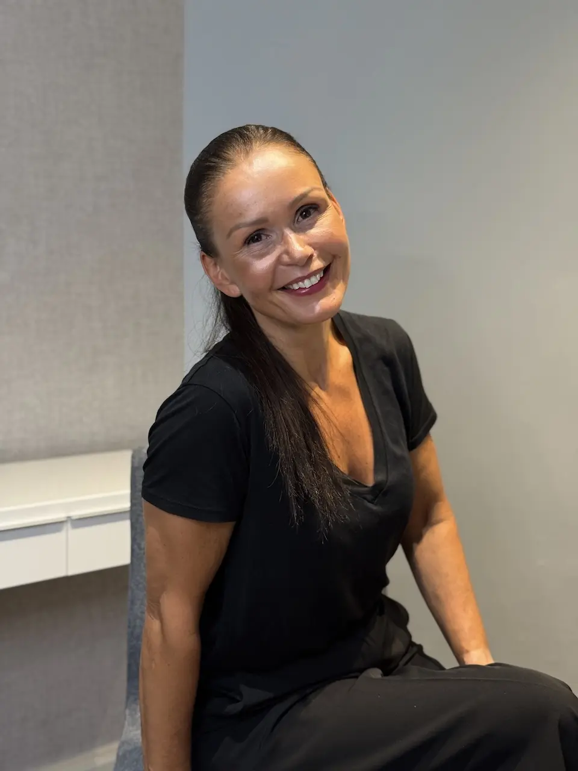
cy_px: 386
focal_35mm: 48
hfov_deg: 30.3
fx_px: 1069
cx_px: 289
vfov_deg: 39.7
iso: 160
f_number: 1.78
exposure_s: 1/50
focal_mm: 6.76
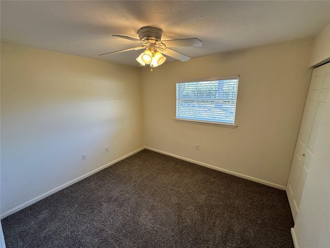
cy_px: 124
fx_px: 133
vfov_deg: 85.7
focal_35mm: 14
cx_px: 165
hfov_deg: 102.1
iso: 160
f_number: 2.2
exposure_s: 1/120
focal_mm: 2.22
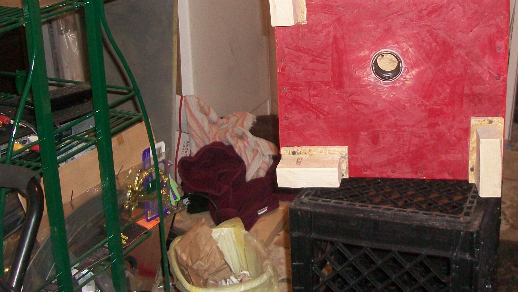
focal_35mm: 54
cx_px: 392
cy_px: 71
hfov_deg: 37.5
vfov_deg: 22.0
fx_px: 742
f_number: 2.9
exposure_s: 1/30
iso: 160
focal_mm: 5.7
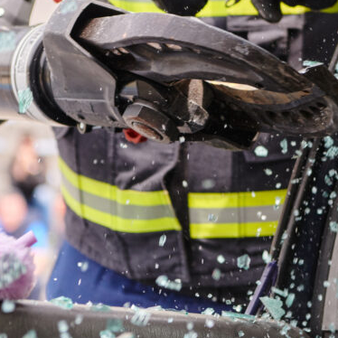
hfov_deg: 10.7
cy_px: 66
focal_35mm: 163
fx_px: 1801
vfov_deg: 10.7
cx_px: 233
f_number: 4.5
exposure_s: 1/640
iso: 320
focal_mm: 70
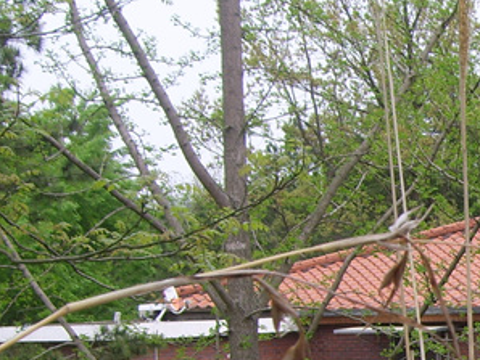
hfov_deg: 11.9
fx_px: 2234
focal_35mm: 161
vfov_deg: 9.2
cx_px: 643
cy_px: 366
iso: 50
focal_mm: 12.3
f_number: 7
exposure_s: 1/100
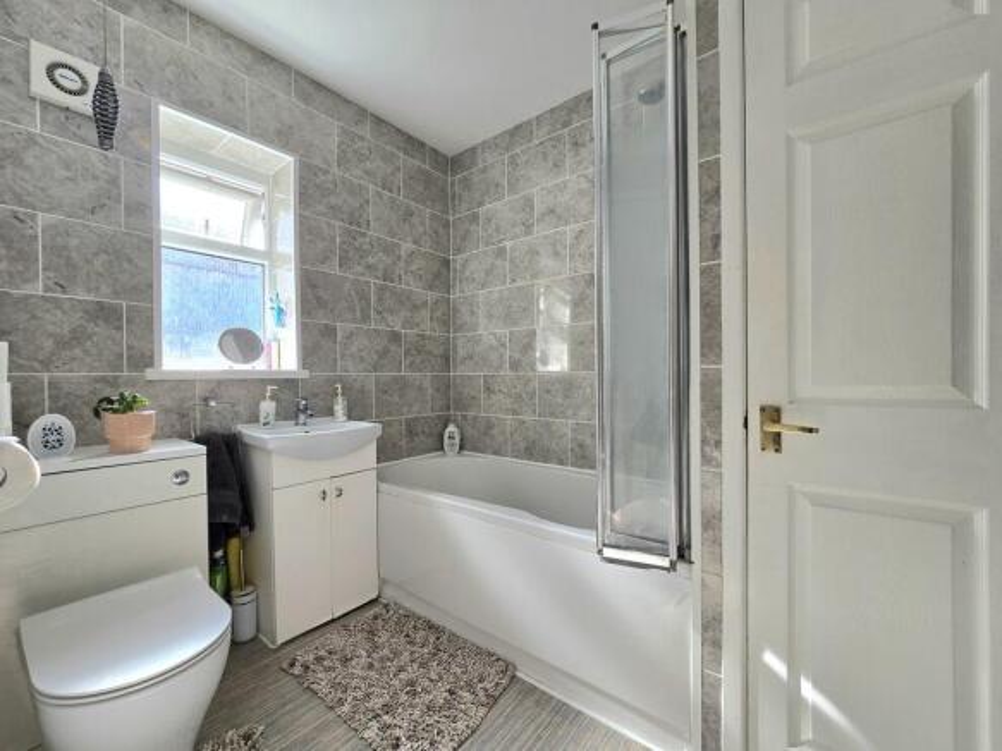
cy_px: 376
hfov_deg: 106.2
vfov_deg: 89.9
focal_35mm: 13
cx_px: 501
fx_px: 376
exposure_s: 1/114
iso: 50
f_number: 2.2
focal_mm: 2.2
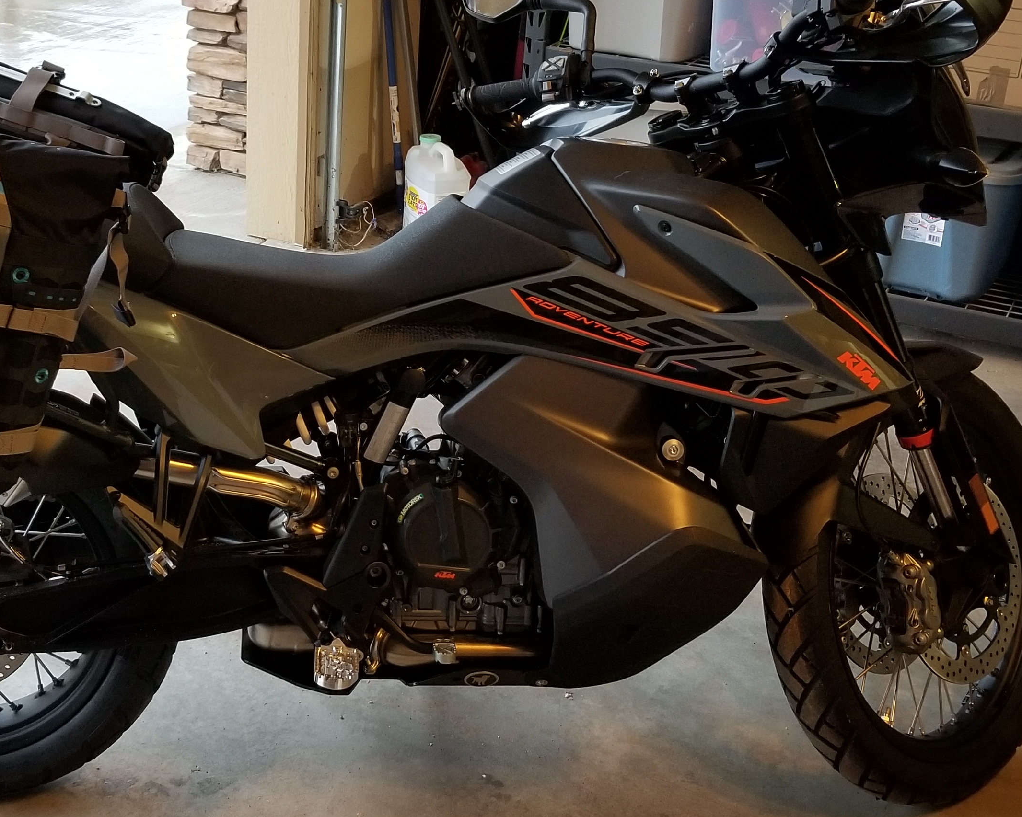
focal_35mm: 48
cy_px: 316
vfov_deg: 31.3
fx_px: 1452
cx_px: 351
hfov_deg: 38.4
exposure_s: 1/17
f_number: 1.7
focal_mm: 4.25
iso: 200
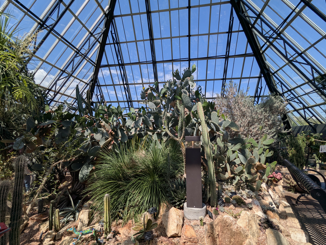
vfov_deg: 78.2
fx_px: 151
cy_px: 122
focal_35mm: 16
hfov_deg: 94.4
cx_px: 163
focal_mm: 2.35
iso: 46
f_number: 2.2
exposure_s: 1/1010
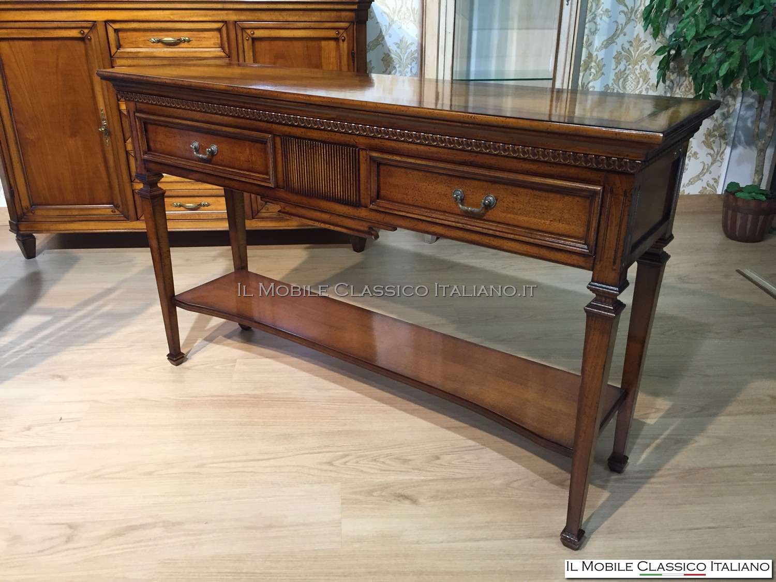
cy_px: 291
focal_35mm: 29
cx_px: 388
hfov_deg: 61.7
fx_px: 650
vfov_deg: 48.2
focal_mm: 4.15
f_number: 2.2
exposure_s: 1/33
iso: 64
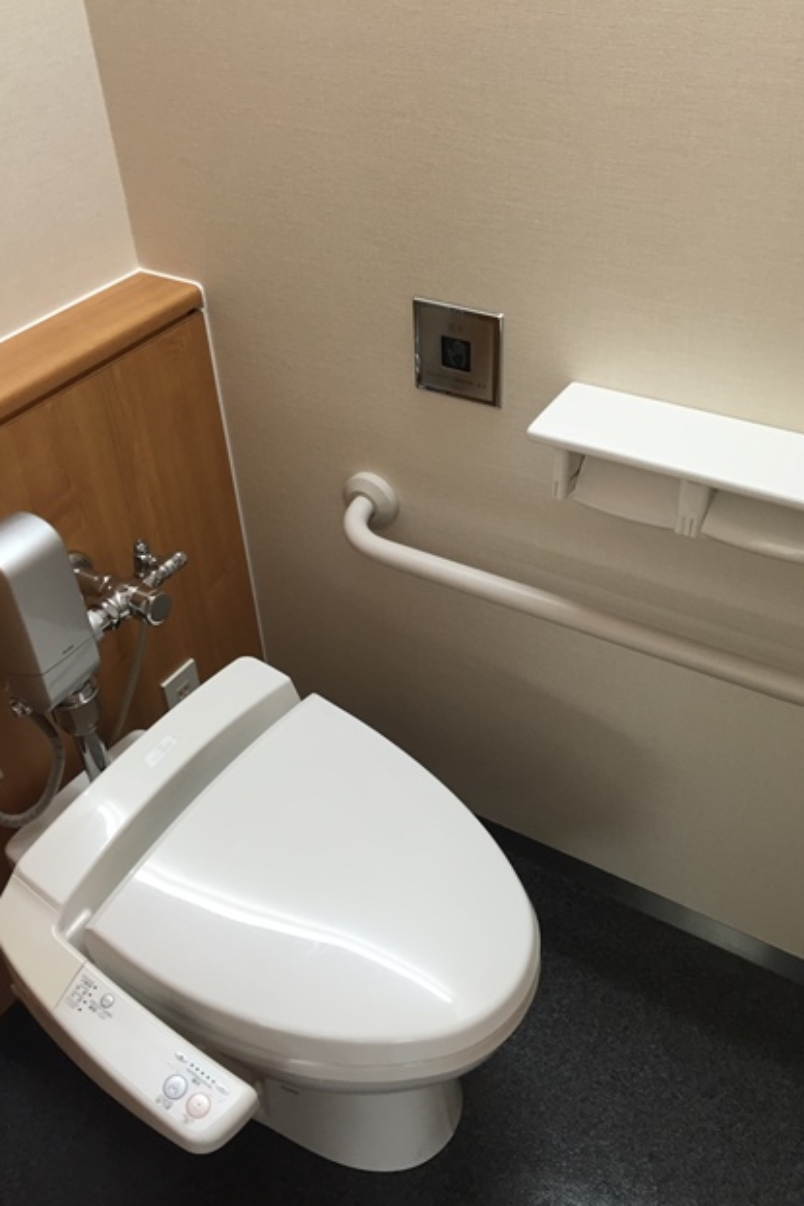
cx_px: 430
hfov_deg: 42.3
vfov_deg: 60.3
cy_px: 610
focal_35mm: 31
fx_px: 1039
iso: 40
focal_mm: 4.15
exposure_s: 1/30
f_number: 2.2
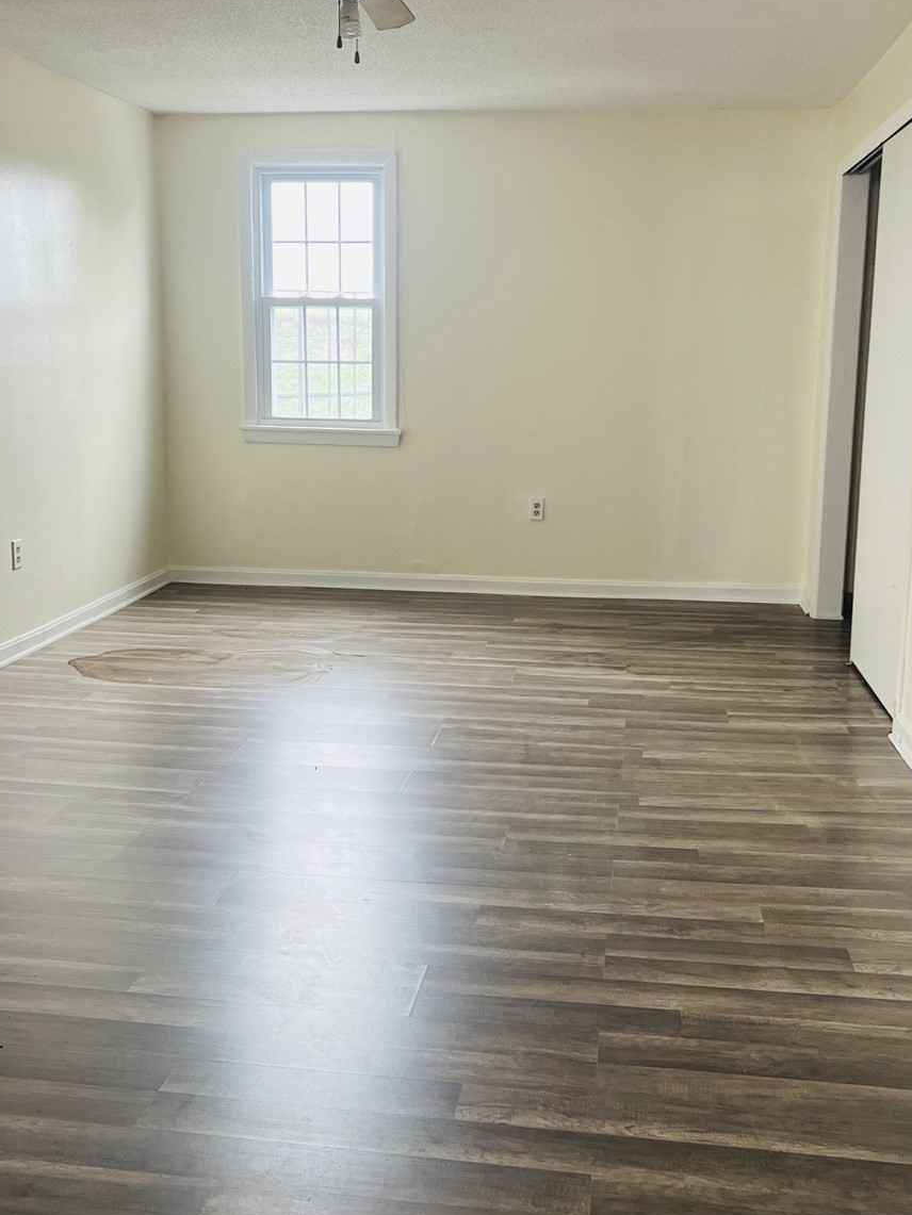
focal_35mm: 35
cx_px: 460
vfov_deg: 52.6
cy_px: 564
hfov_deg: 40.7
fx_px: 1229
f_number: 1.5
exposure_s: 1/121
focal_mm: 5.7
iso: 125
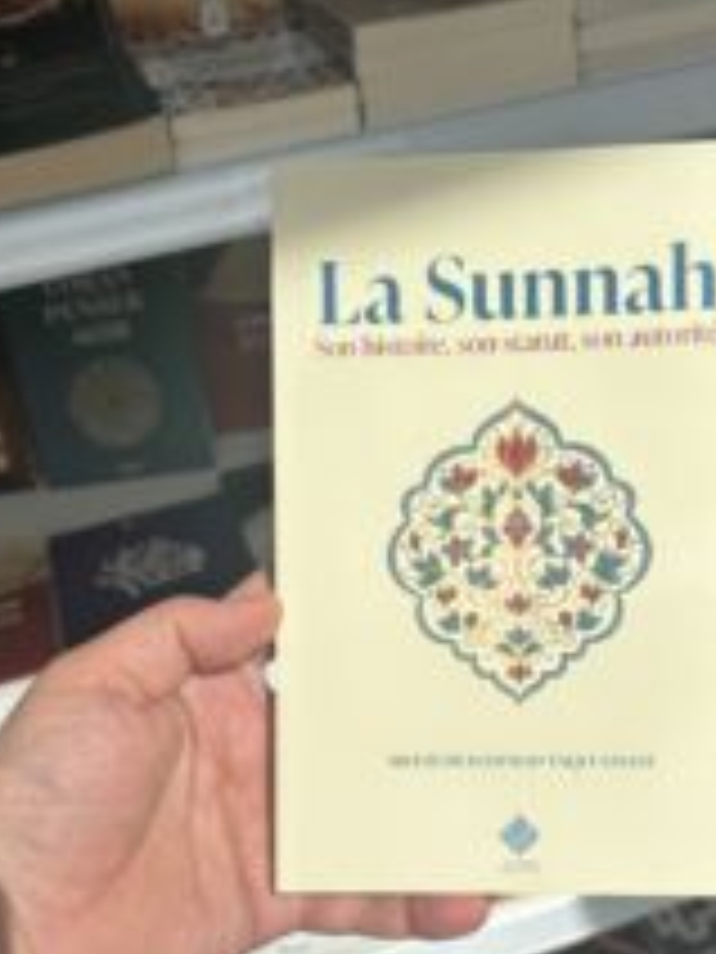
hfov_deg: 29.5
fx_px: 1351
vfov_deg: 38.6
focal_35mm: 49
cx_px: 459
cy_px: 608
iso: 50
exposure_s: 1/2857
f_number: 1.6
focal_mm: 5.96
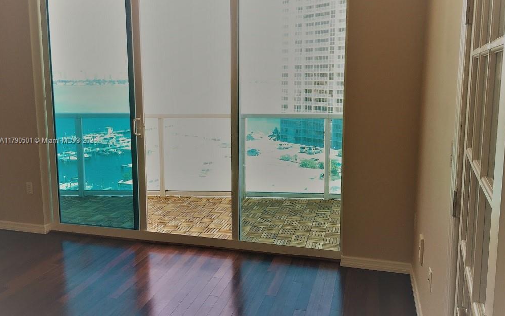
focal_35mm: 31
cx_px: 253
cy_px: 141
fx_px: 427
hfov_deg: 61.2
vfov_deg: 40.5
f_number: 2.2
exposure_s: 1/120
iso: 40
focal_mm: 4.15
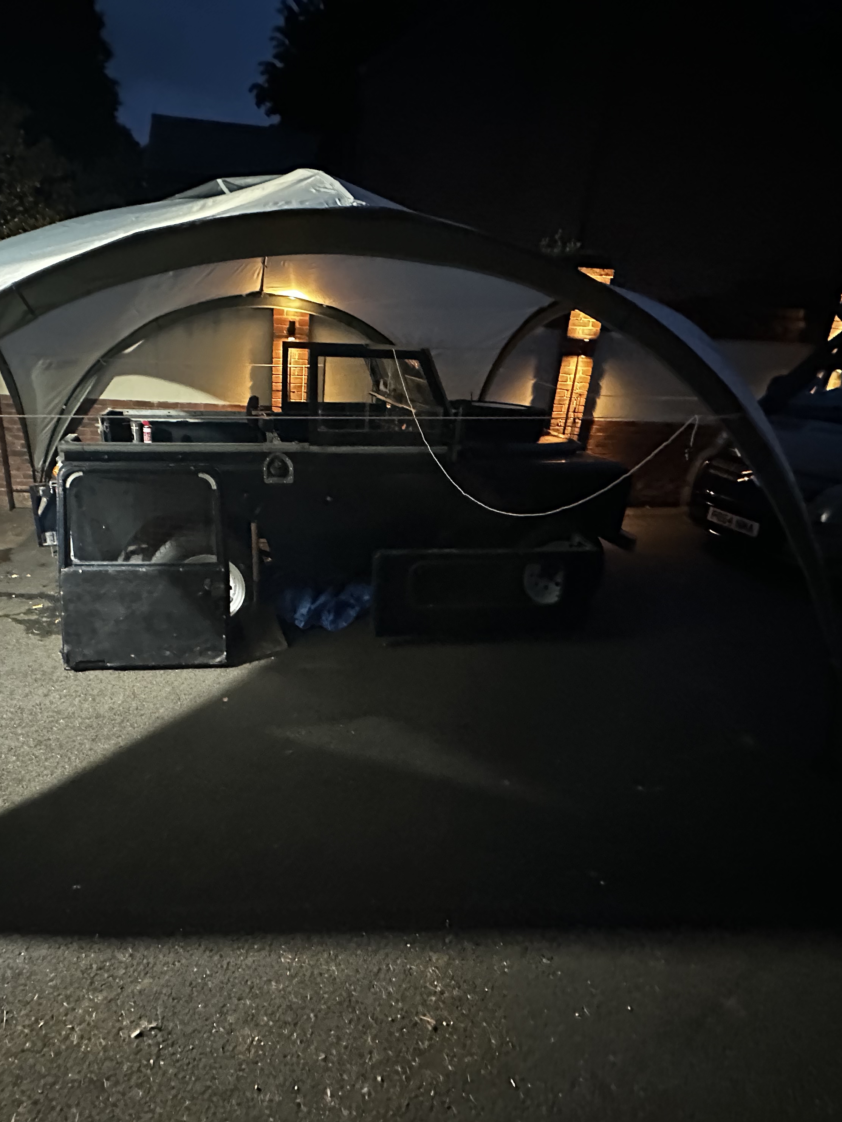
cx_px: 333
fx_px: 616
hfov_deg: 67.9
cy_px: 568
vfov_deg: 84.7
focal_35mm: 19
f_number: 2.2
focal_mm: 2.22
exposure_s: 1/30
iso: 1600
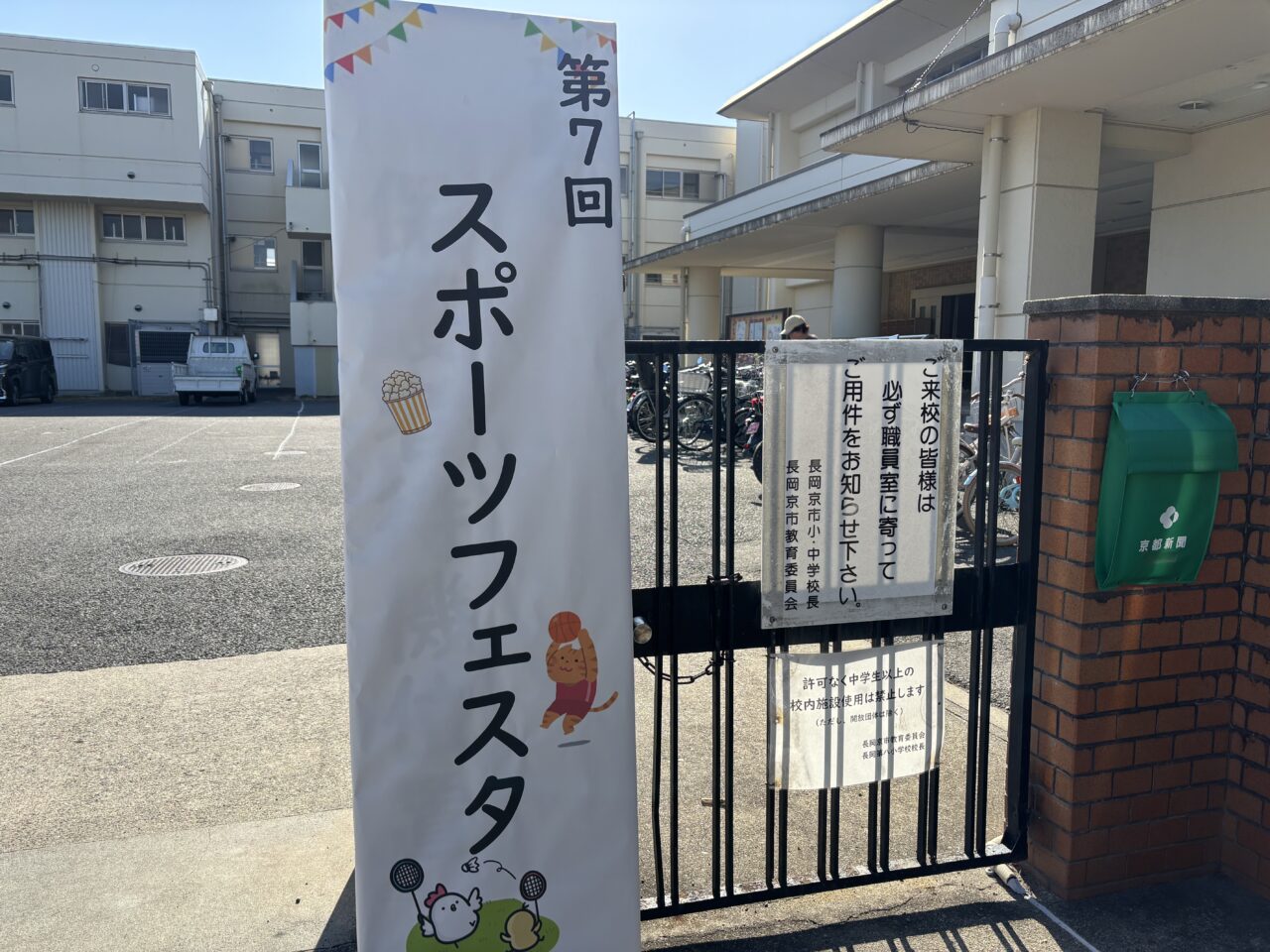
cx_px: 635
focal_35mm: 26
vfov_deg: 53.1
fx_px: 954
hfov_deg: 67.3
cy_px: 476
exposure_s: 1/1984
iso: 50
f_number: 1.6
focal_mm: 5.96
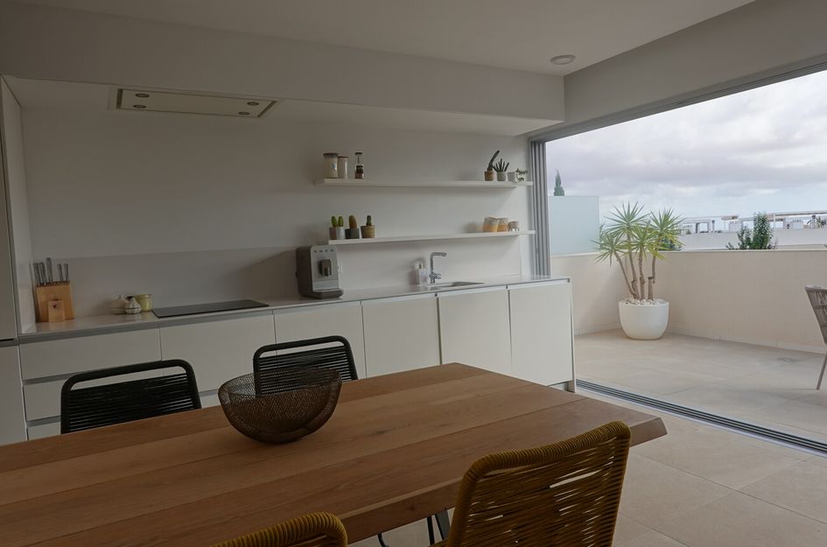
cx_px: 414
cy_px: 274
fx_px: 550
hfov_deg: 73.9
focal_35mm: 24
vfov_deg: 52.9
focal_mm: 9
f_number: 4
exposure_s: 1/500
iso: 125
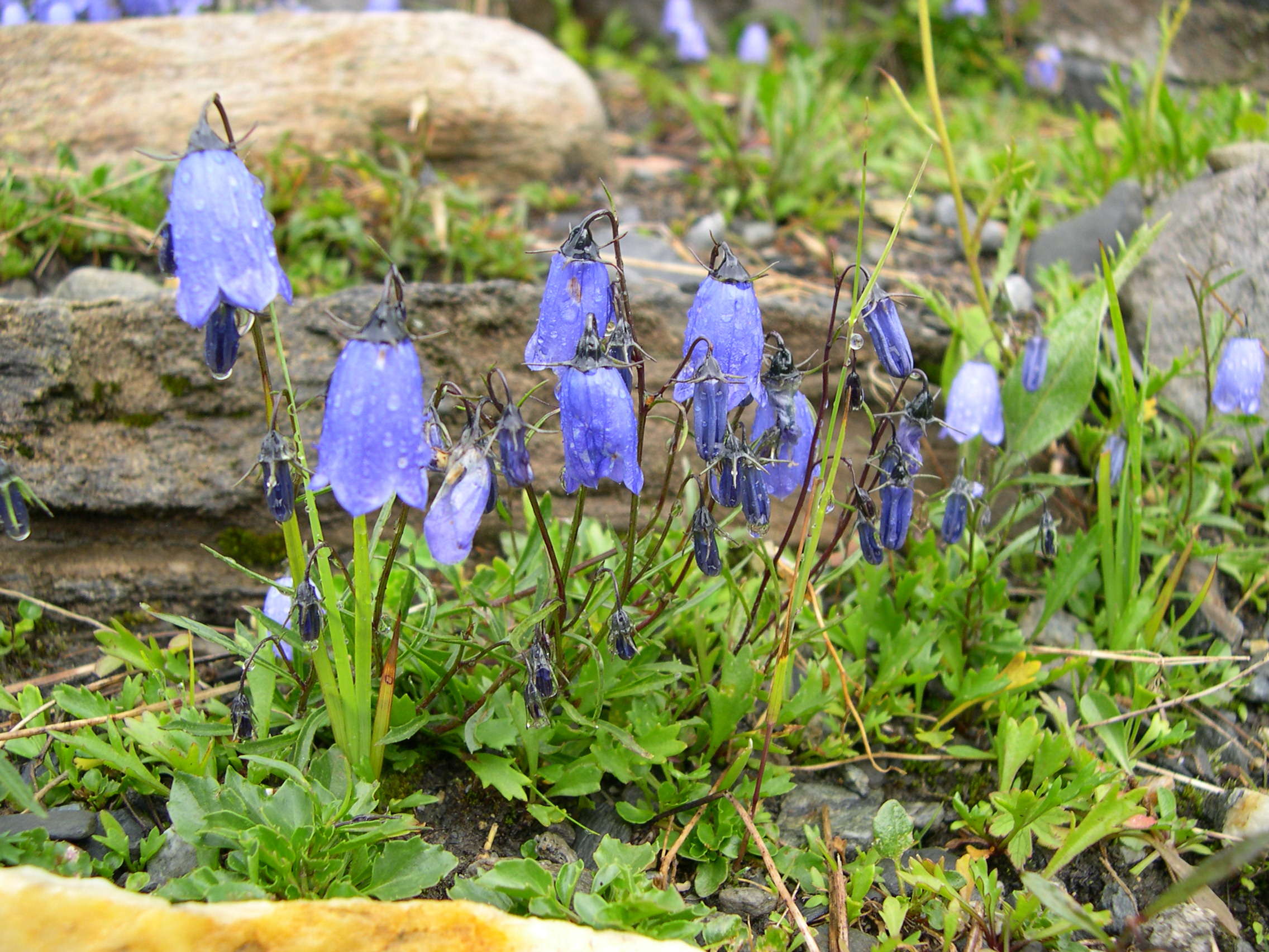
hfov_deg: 49.0
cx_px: 634
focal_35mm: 38
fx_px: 1393
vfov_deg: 37.7
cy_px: 476
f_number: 2.8
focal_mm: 8
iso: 100
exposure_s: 1/209
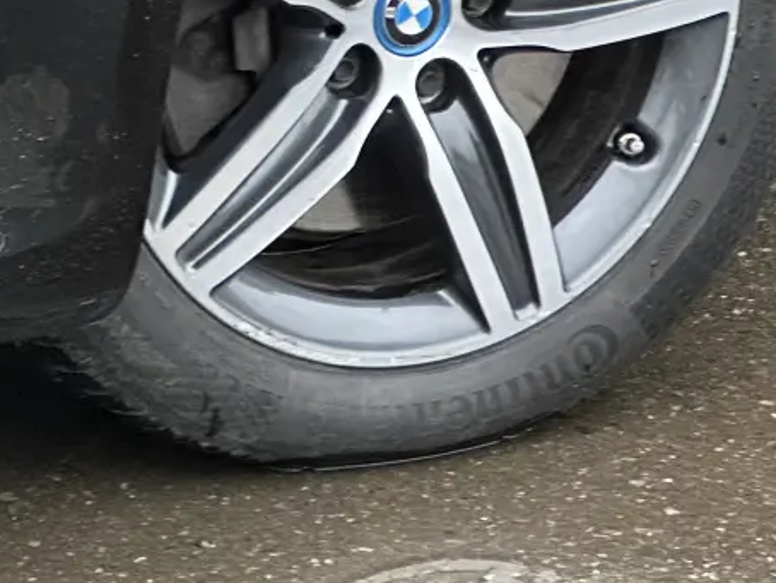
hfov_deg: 8.0
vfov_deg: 6.1
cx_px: -297
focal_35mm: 244
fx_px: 5473
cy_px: -144
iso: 500
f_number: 2.8
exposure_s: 1/56
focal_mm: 9
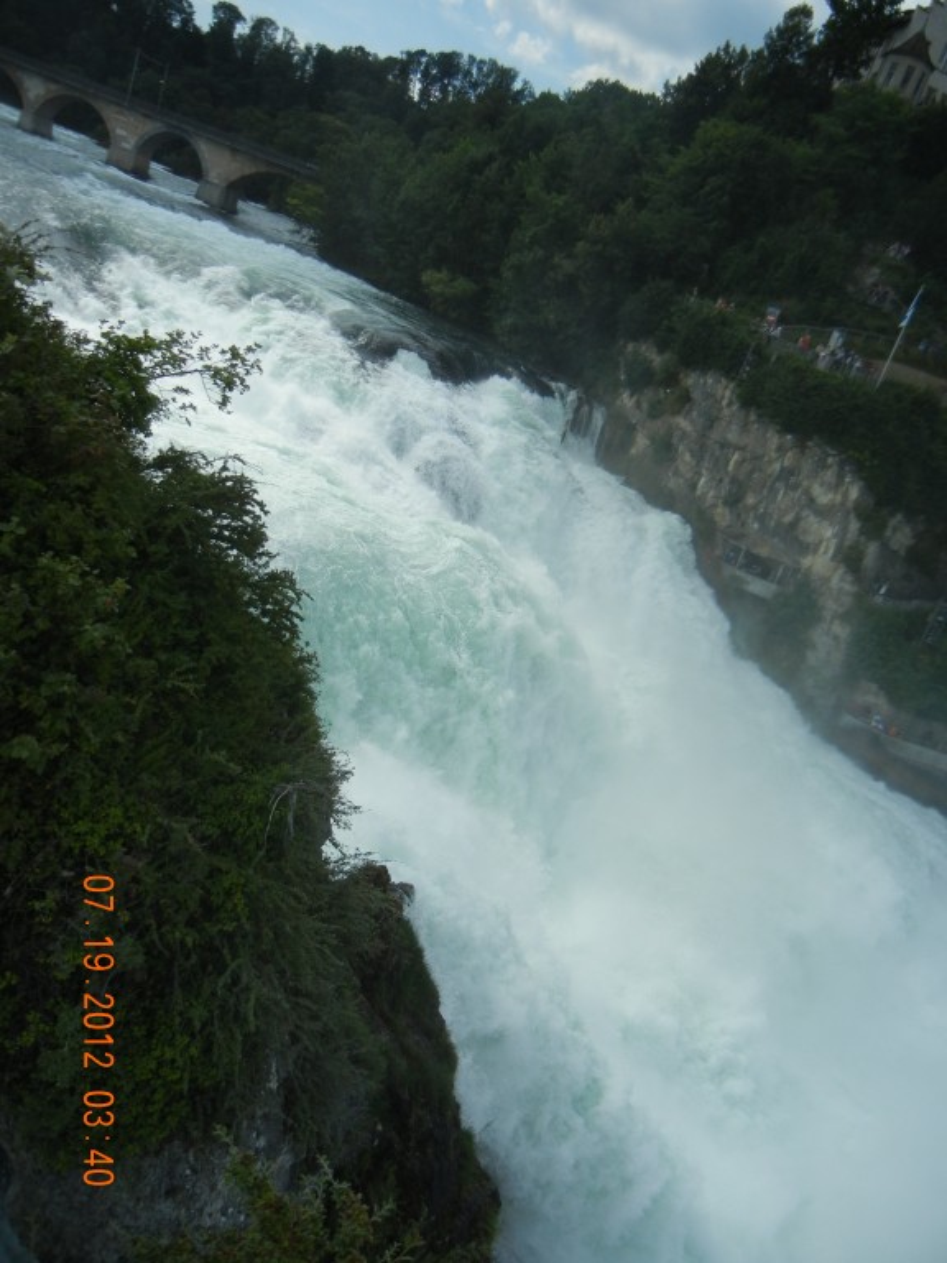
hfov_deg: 46.8
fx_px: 1094
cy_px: 632
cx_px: 474
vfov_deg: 60.0
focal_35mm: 30
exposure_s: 1/550
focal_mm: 5.4
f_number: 7
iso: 160
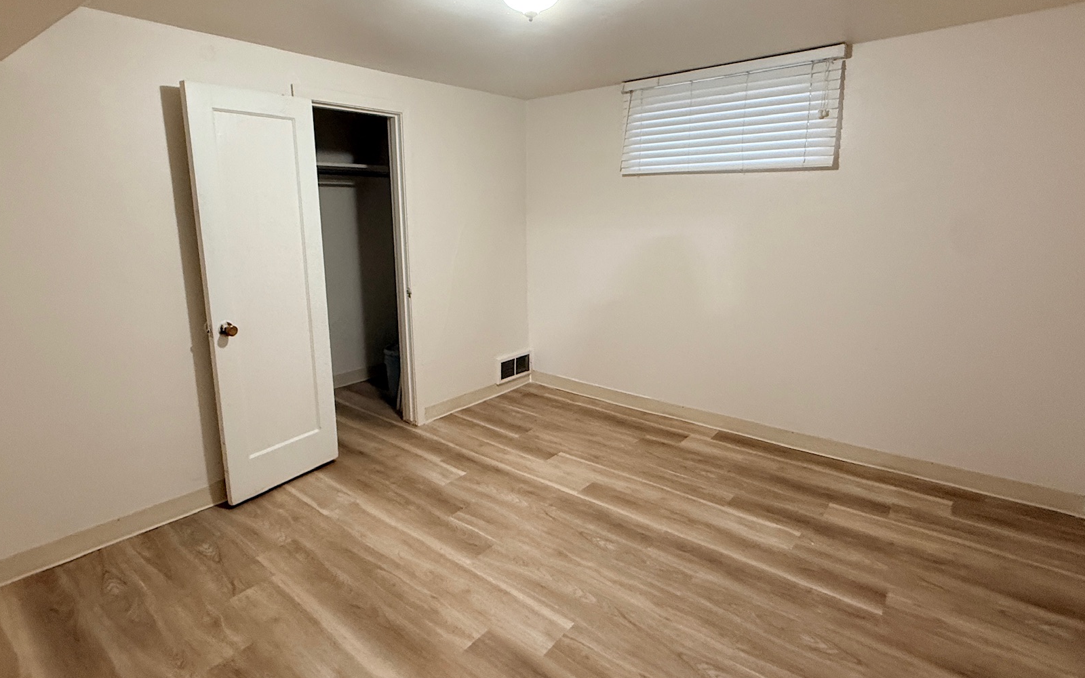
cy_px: 308
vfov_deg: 62.1
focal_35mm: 19
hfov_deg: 87.7
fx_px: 562
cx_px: 490
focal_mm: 2.22
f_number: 2.2
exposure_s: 1/60
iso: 400
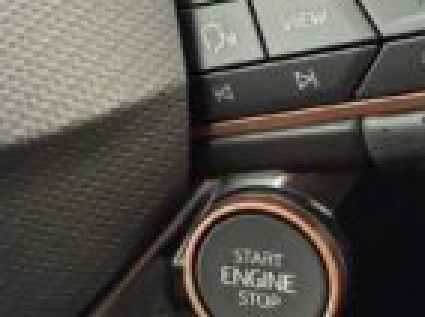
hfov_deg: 30.2
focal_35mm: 61
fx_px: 748
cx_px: 36
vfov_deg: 23.0
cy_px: 3
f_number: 2.2
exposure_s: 1/56
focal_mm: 2.22
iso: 320
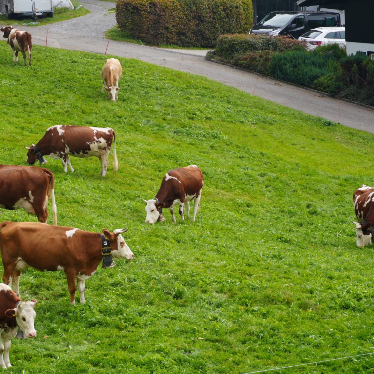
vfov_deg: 10.9
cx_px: 105
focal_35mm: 160
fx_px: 1951
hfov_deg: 10.9
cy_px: 187
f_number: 5.6
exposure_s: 1/160
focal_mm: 83
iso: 100
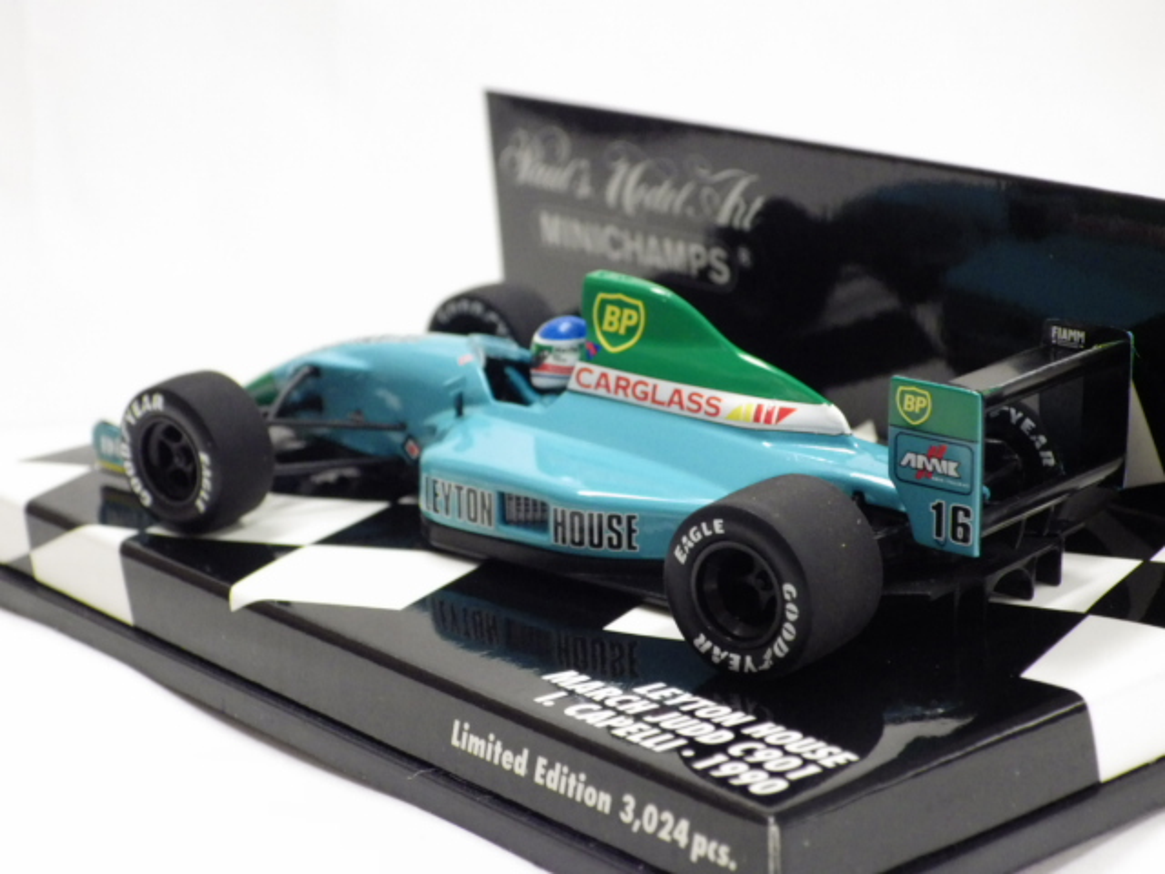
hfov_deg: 22.5
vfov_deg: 17.0
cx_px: 582
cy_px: 437
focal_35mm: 87
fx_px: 2928
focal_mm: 15.6
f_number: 4.4
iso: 800
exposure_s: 1/40
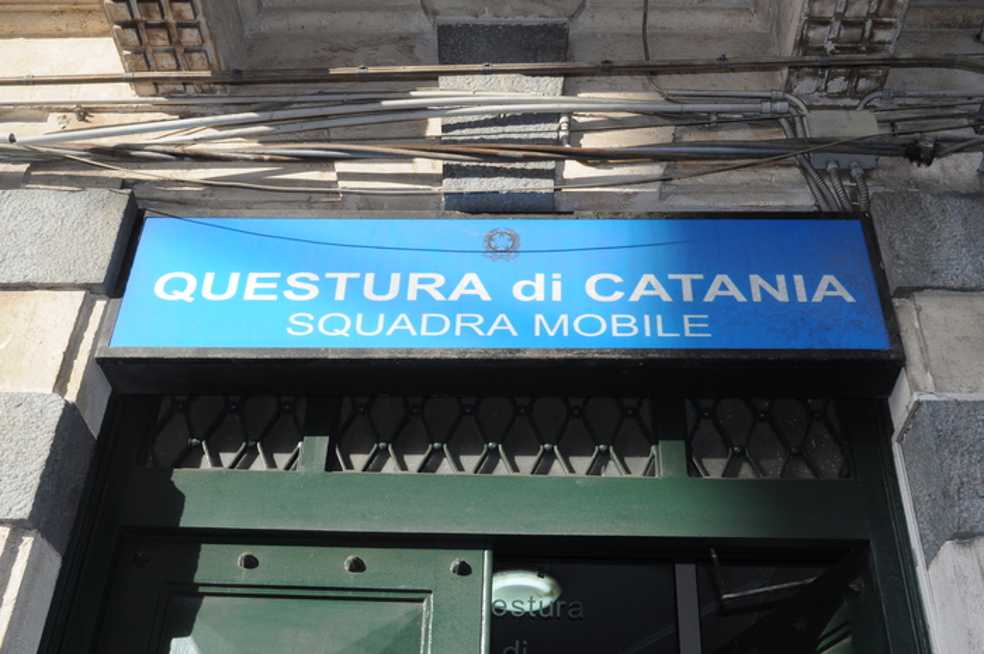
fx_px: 1065
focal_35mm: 39
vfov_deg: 34.1
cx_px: 492
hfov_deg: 49.6
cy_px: 327
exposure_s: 1/200
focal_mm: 26
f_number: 13
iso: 640
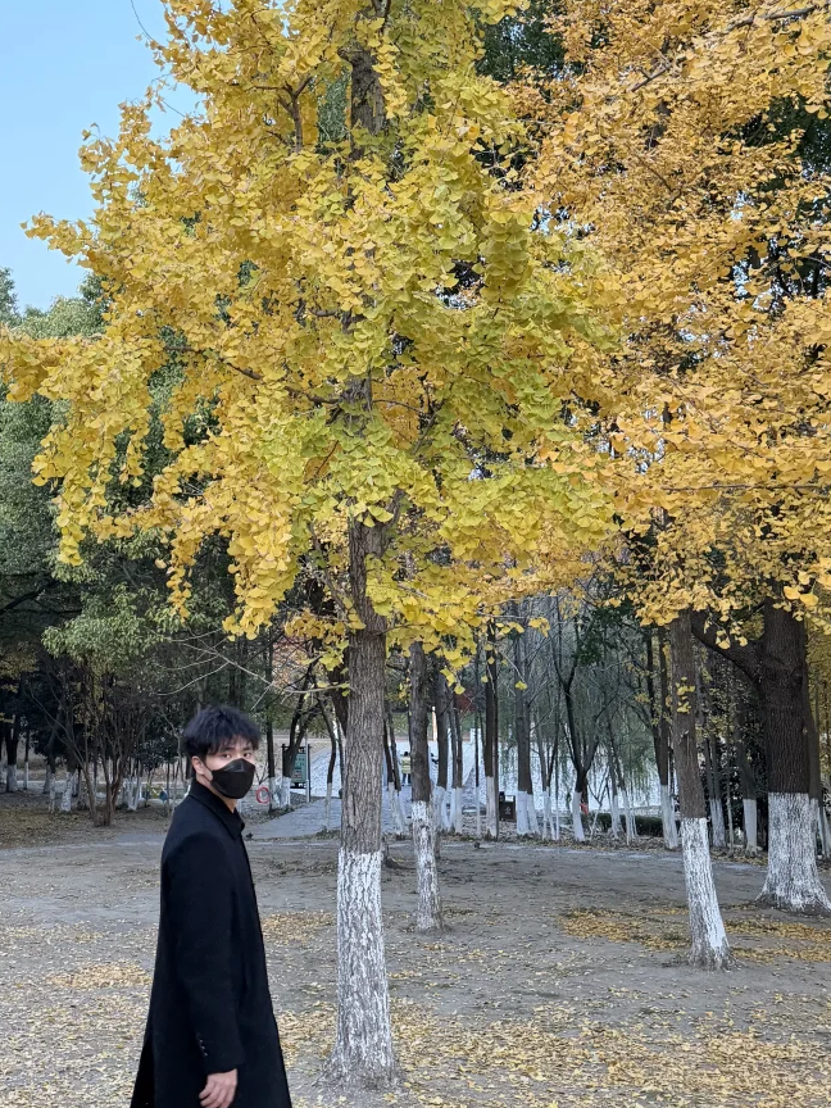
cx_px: 245
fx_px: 1280
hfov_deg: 35.4
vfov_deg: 46.7
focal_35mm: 40
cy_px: 476
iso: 400
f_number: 1.78
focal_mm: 6.76
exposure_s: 1/60
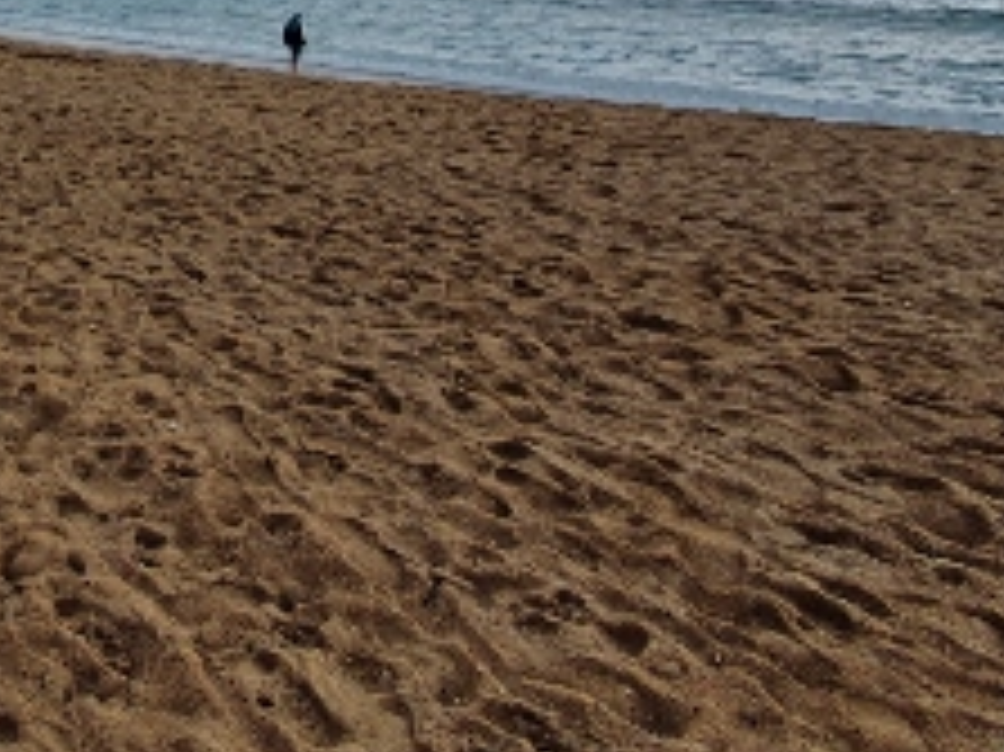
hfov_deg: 44.7
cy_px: -86
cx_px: 0
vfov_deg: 34.7
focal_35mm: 35
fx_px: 1015
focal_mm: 1.8
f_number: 2.2
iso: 50
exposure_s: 1/1340
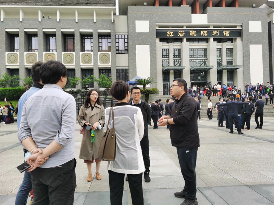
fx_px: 214
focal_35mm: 27
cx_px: 137
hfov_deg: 65.3
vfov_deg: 51.4
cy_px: 102
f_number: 1.6
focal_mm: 5.56
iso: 50
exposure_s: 1/707
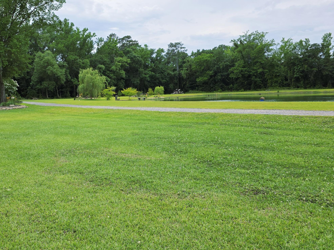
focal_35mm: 35
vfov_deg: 40.7
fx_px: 338
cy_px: 127
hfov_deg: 51.7
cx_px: 113
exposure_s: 1/10000
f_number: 1.7
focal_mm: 6.3
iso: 80
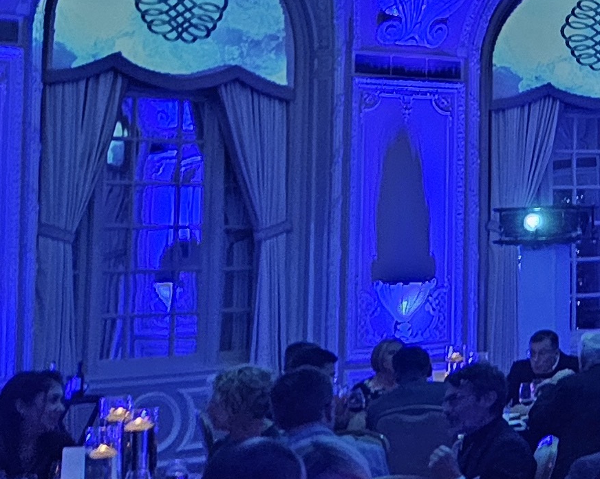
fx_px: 1828
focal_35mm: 103
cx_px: 1243
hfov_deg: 14.8
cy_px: -7
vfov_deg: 14.7
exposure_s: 1/30
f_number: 1.7
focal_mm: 6.3
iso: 500
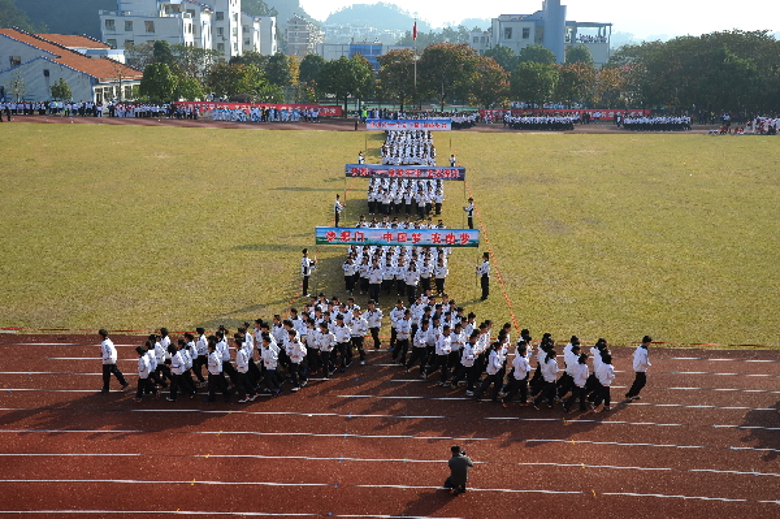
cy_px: 260
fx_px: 823
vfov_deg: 35.0
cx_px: 390
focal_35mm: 38
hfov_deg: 50.7
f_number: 8
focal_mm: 38
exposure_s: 1/125
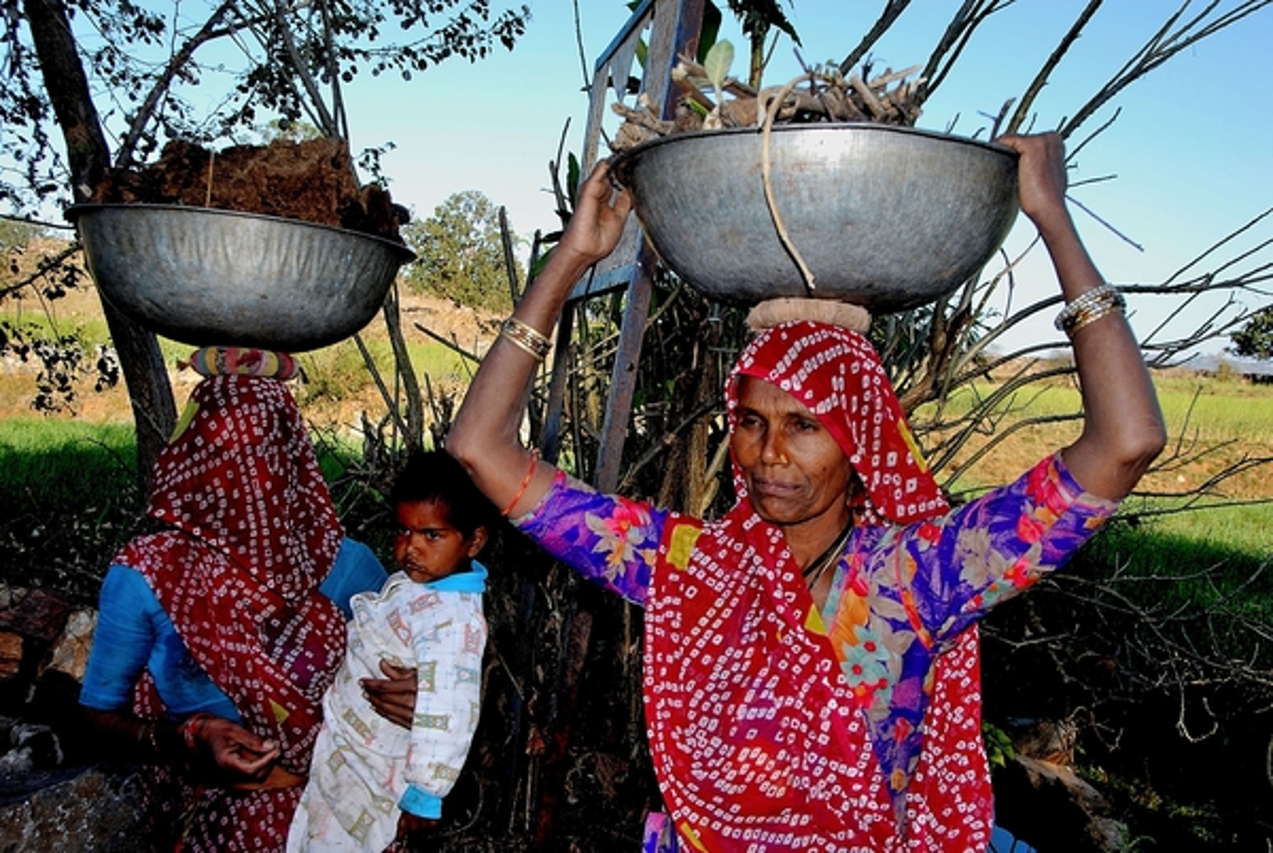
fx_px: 1275
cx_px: 636
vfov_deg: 37.0
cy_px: 426
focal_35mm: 36
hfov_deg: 53.1
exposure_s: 1/250
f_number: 5
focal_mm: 24
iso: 160
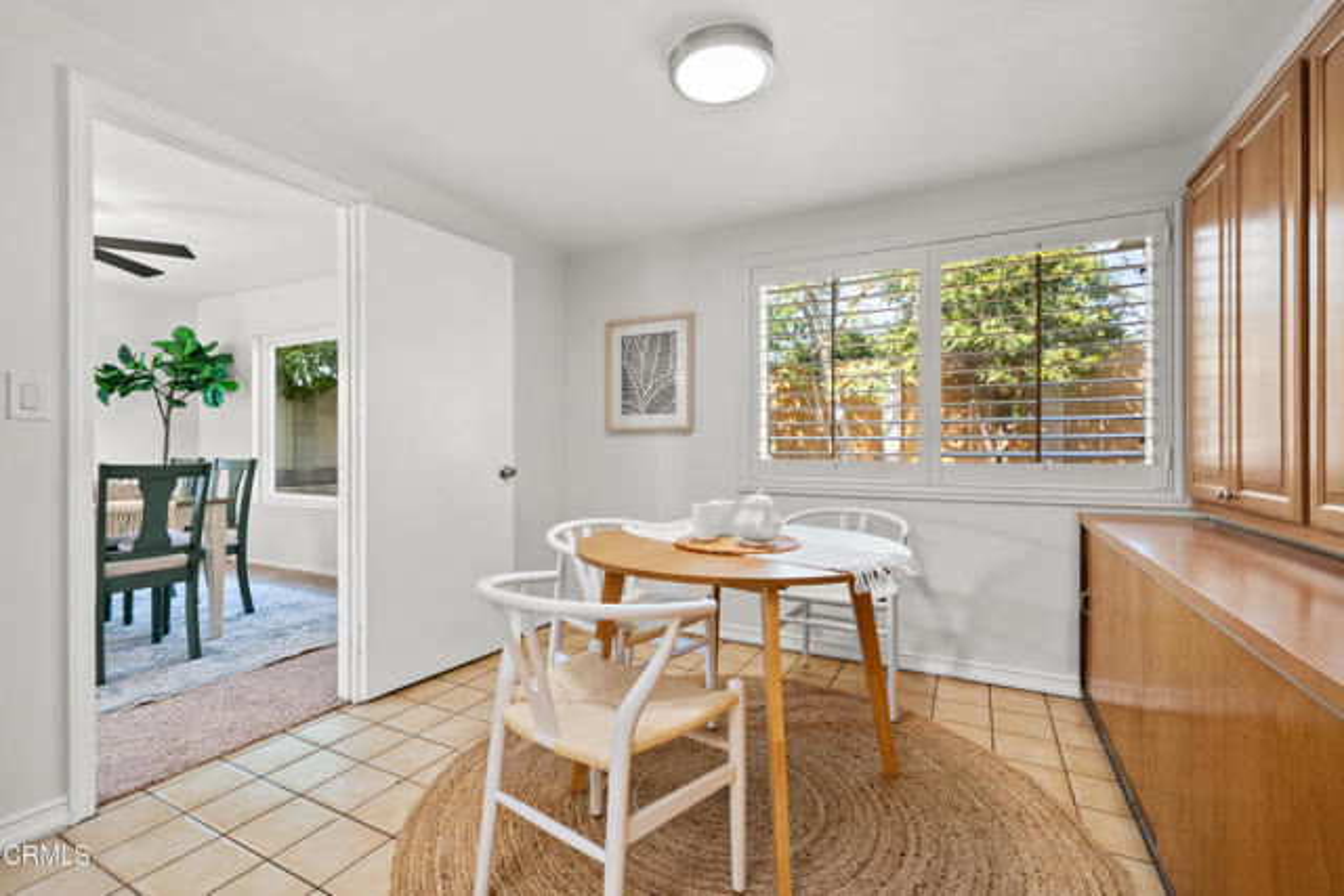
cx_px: 672
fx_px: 560
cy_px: 448
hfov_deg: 100.4
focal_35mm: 15
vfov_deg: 77.4
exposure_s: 1/2
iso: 250
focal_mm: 15
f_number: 9
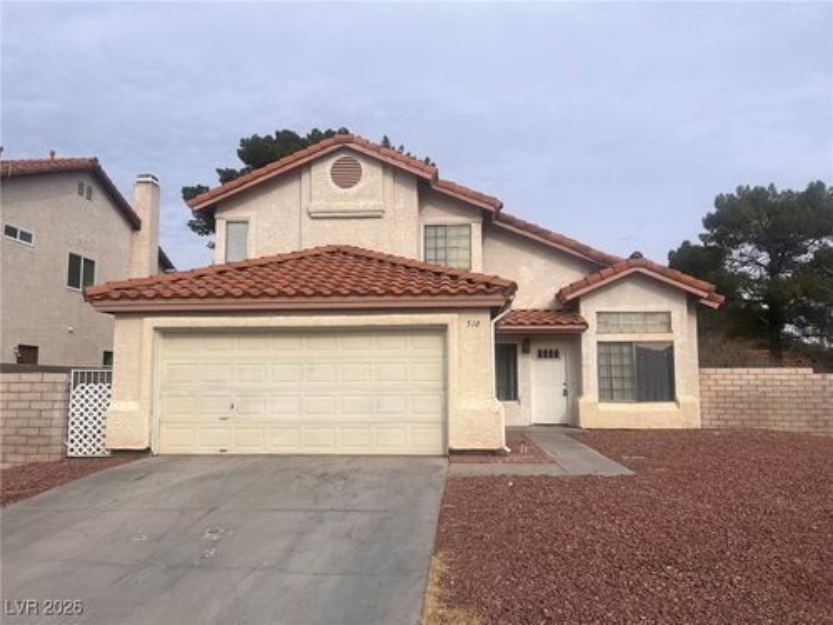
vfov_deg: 53.1
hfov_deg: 67.3
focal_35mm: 26
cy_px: 312
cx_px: 416
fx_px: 626
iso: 50
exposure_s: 1/7463
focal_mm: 5.7
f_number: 1.5
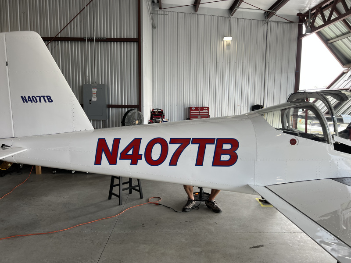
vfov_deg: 53.1
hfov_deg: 67.3
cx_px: 176
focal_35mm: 26
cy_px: 132
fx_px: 264
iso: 40
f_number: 1.5
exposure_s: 1/120
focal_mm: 5.7
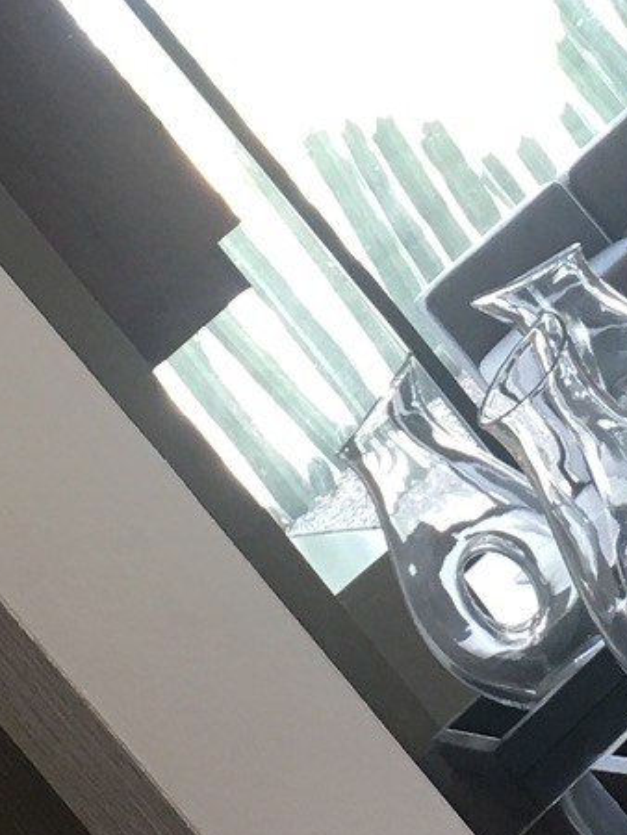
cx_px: 505
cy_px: 29
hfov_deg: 11.2
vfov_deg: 14.7
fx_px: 3185
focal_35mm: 132
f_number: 2.2
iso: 25
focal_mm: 4.15
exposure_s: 1/30
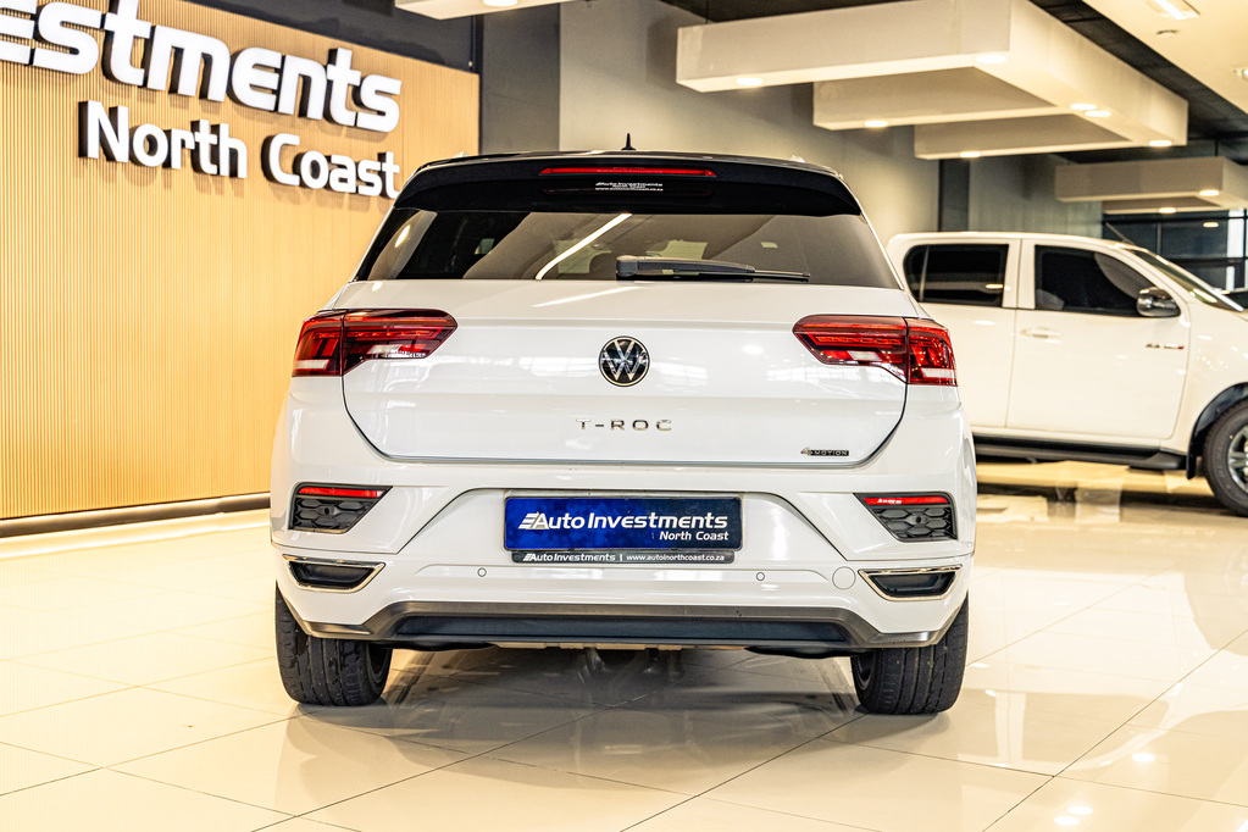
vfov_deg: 31.2
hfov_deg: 45.4
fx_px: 1491
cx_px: 624
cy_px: 416
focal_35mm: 43
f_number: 4.5
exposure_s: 1/125
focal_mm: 43
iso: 640
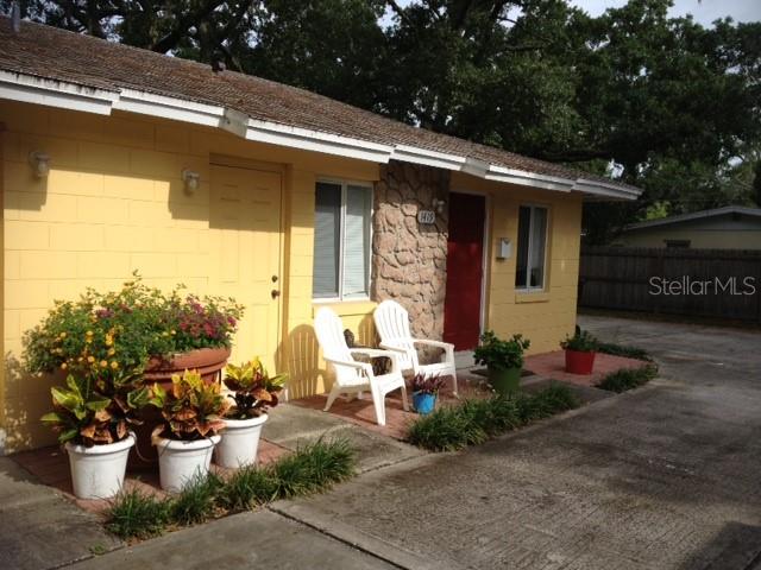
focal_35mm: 35
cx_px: 380
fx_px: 769
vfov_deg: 40.7
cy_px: 285
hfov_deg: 52.6
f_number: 2.4
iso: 50
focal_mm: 4.28
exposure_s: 1/1453
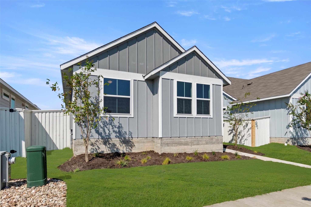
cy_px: 104
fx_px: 181
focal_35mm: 21
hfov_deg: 81.2
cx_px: 156
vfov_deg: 59.4
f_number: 8
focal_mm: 14
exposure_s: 1/640
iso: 400
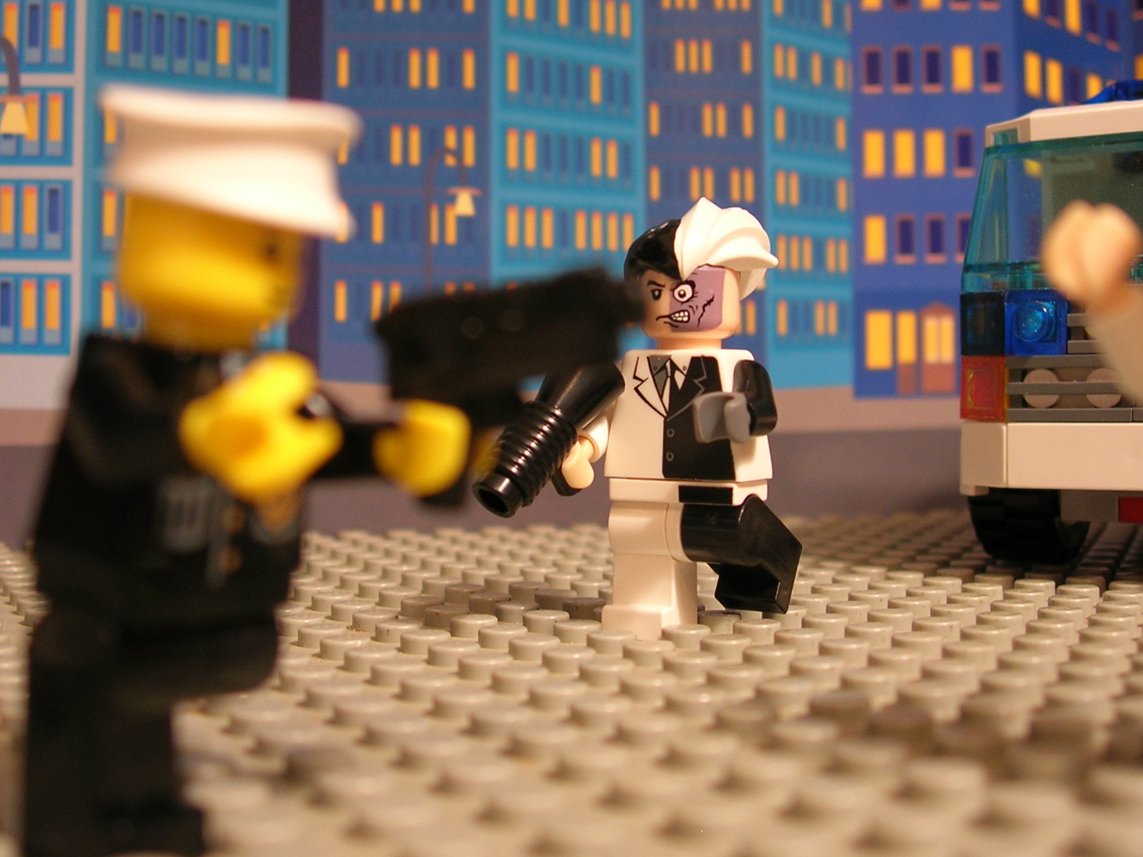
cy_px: 306
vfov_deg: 27.4
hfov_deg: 36.2
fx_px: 1750
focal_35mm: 53
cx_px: 590
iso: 67
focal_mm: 7.8
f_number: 2.8
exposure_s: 1/3.9
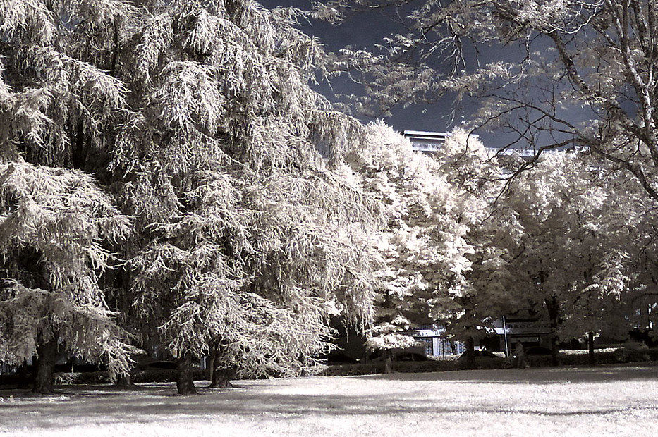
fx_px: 986
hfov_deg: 36.4
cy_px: 223
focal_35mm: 54
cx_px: 451
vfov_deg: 25.0
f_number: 11
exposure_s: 1/125
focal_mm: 14
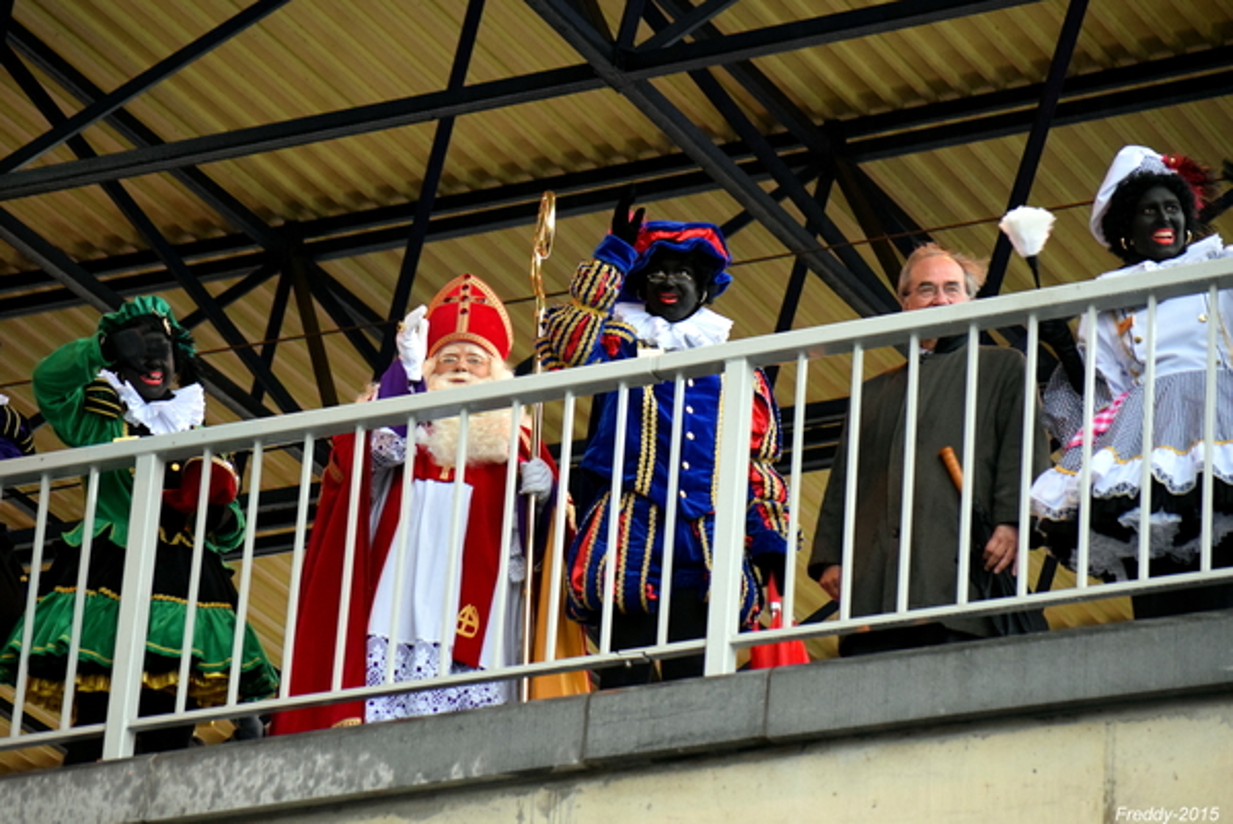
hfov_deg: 14.0
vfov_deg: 9.4
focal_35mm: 147
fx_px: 5038
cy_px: 412
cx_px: 616
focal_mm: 98
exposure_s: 1/125
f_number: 4.5
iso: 2500
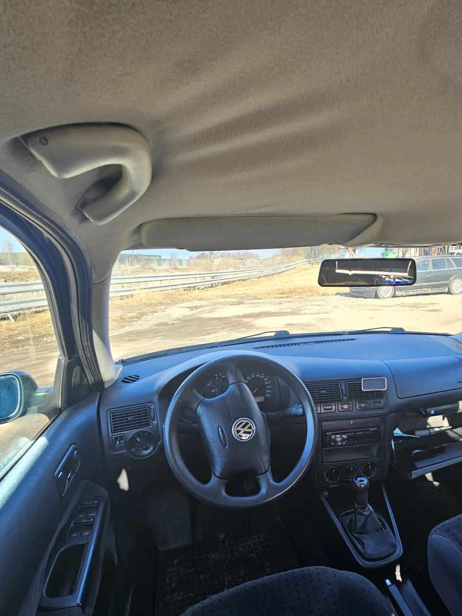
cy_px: 349
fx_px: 320
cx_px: 308
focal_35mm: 18
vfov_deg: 87.3
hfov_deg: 69.5
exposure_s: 1/103
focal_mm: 2.2
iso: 50
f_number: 2.2
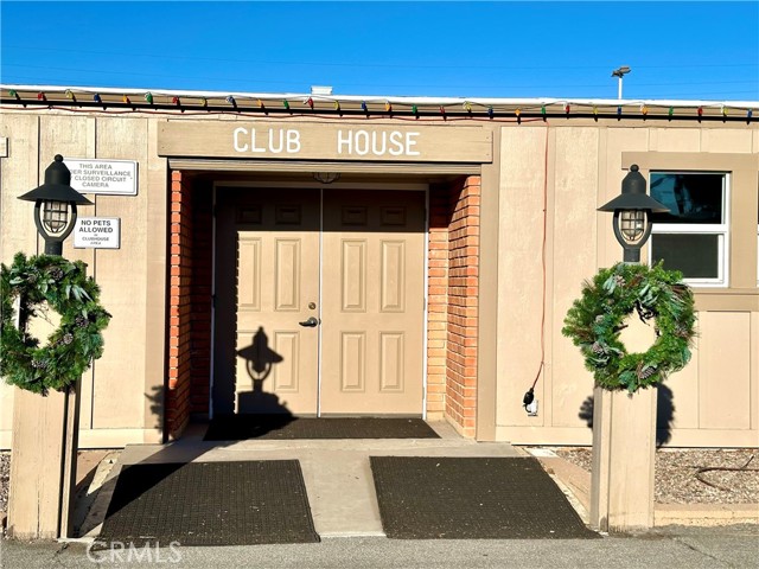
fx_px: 1052
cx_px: 380
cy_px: 284
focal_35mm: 48
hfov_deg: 39.7
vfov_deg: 30.3
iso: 64
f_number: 1.78
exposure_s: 1/6211
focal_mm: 6.86
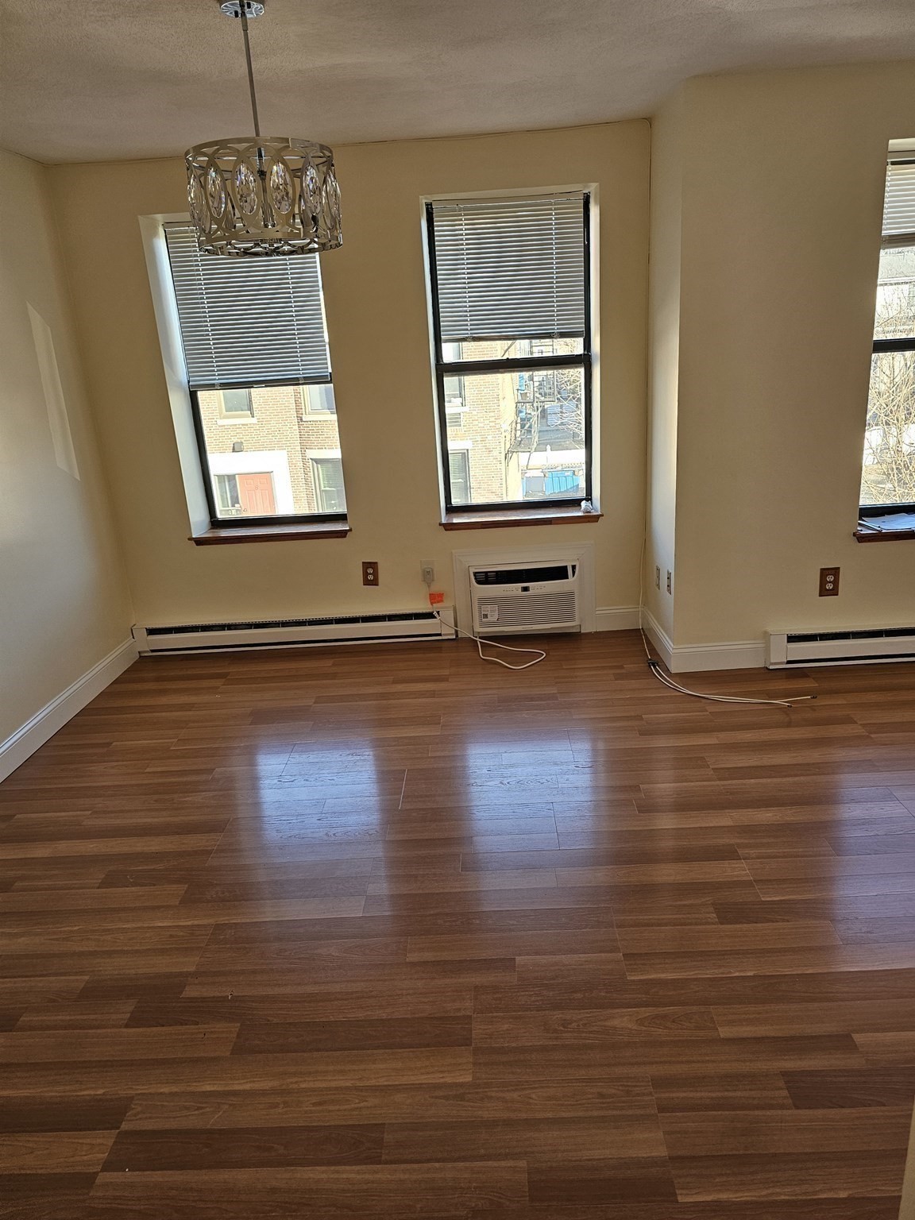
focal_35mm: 23
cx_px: 458
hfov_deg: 58.9
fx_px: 811
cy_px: 610
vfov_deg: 73.9
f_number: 1.7
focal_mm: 6.3
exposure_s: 1/120
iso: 100
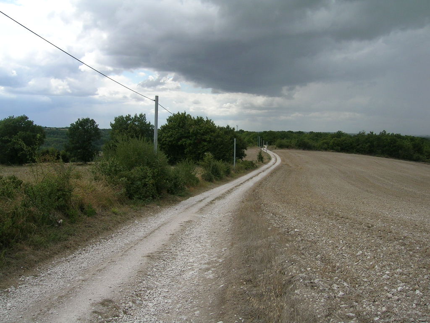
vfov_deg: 40.7
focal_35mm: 35
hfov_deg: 52.6
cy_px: 162
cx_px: 215
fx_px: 435
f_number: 4.8
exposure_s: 1/443
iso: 50
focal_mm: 5.4
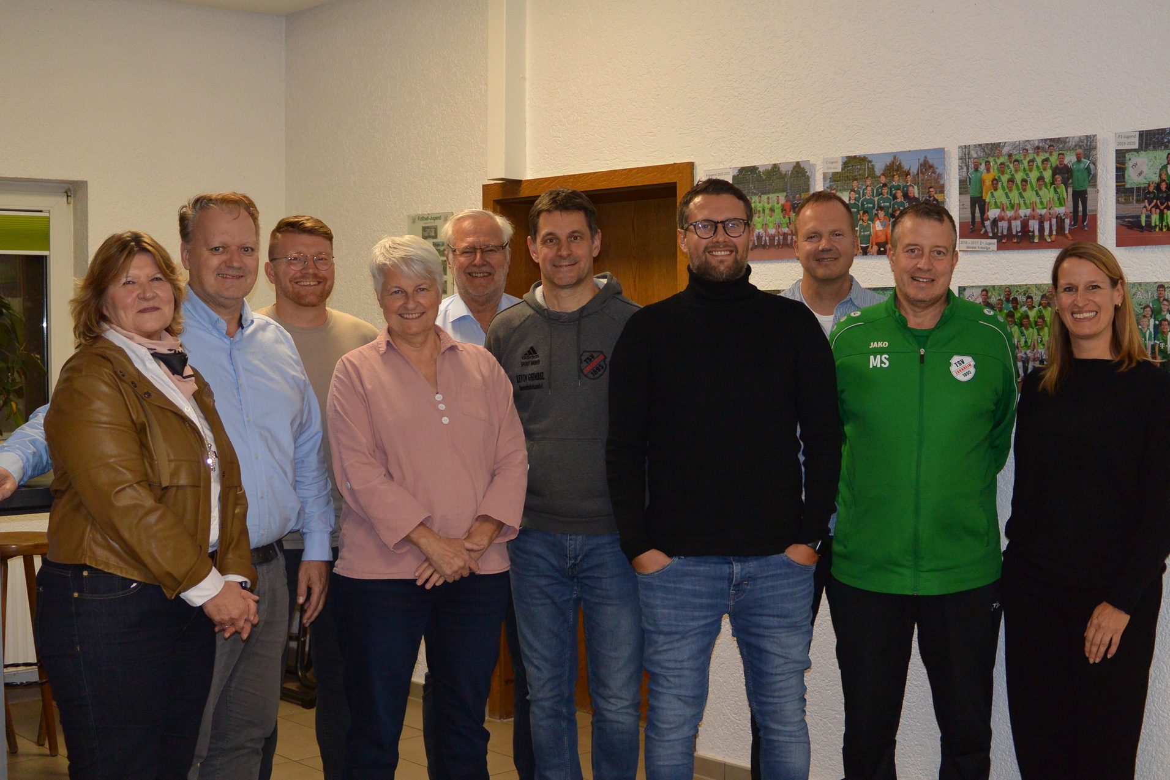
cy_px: 390
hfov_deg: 40.3
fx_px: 1592
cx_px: 585
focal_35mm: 49
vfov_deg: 27.5
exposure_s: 1/60
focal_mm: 18.5
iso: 200
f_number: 2.2
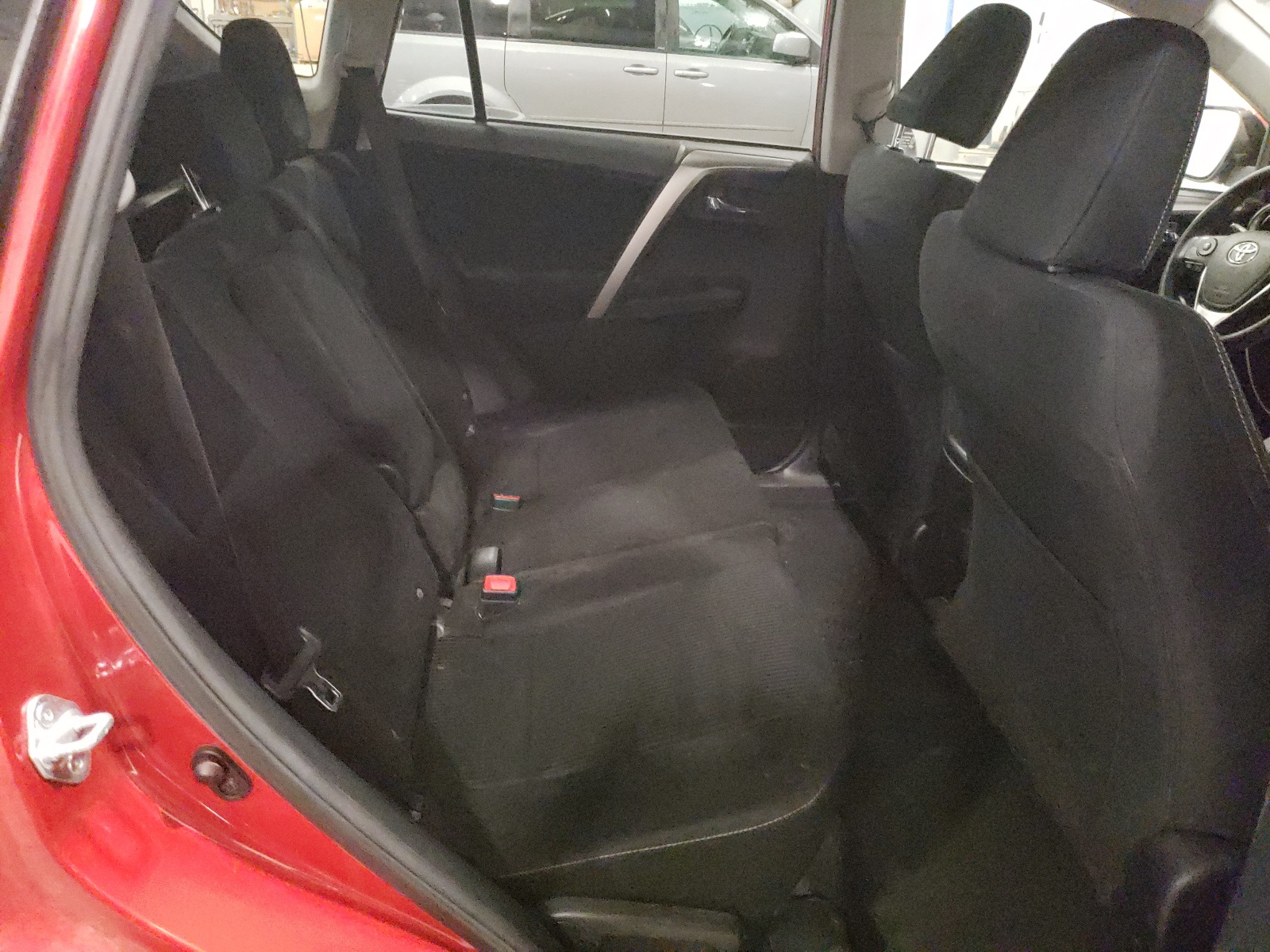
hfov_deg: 67.3
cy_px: 476
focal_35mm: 26
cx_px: 635
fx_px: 954
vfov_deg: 53.1
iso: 2109
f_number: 1.5
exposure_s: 1/24
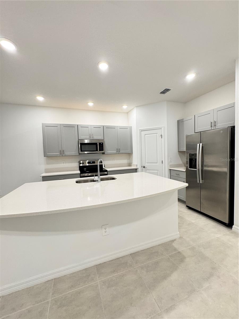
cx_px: 120
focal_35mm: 14
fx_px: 129
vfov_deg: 102.1
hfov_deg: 85.7
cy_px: 160
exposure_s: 1/60
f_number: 2.2
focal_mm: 2.22
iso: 200
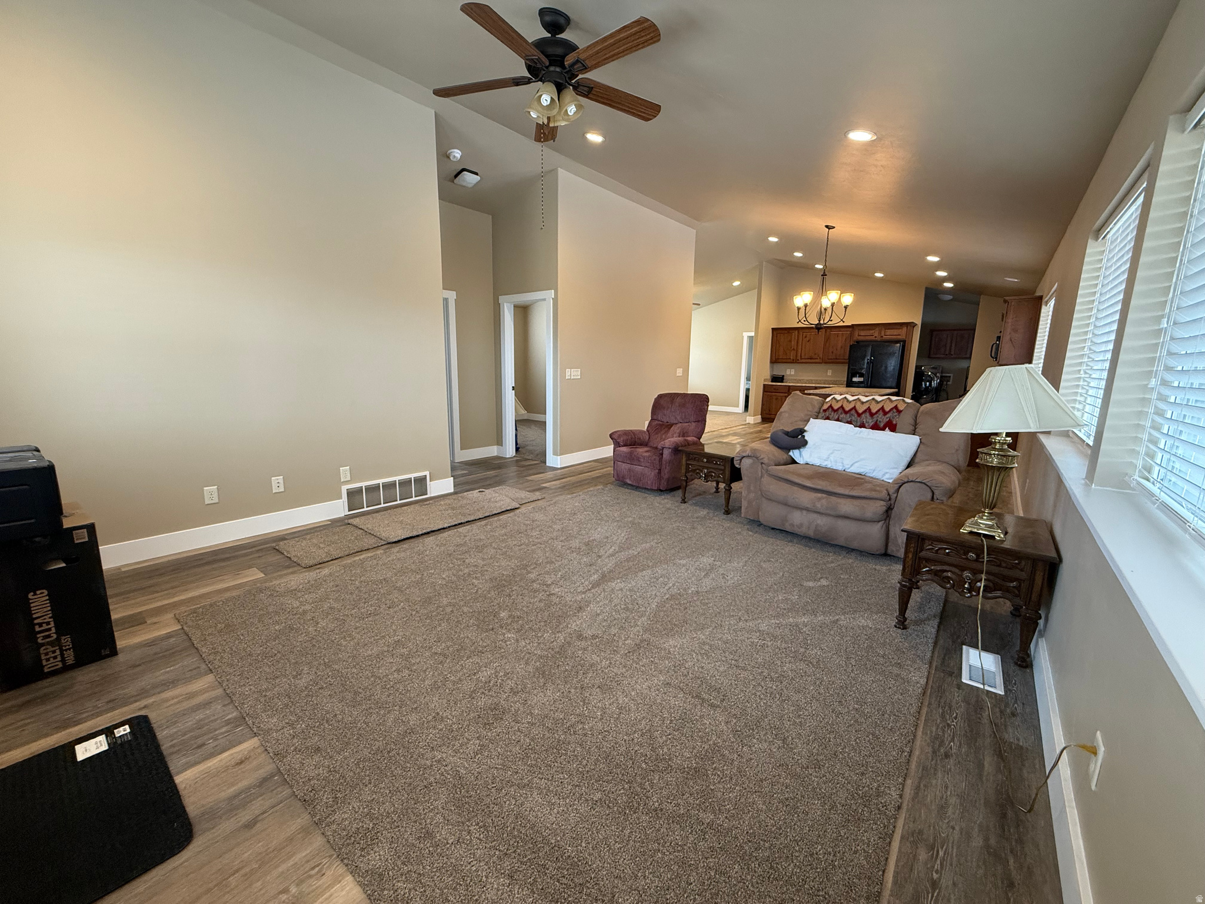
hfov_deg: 102.1
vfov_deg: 85.7
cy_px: 452
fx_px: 487
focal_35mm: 14
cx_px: 602
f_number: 2.2
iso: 250
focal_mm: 2.22
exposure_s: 1/60
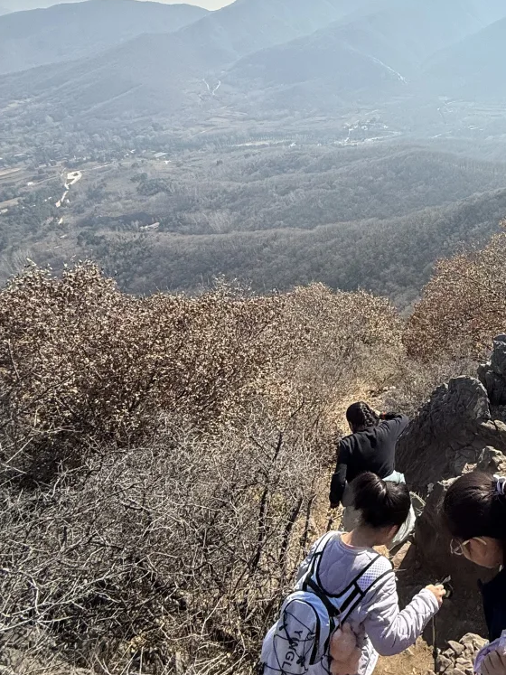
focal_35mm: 27
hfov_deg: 45.0
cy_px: 224
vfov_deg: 63.6
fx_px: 526
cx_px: 484
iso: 64
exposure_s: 1/1961
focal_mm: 2.22
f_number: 2.2
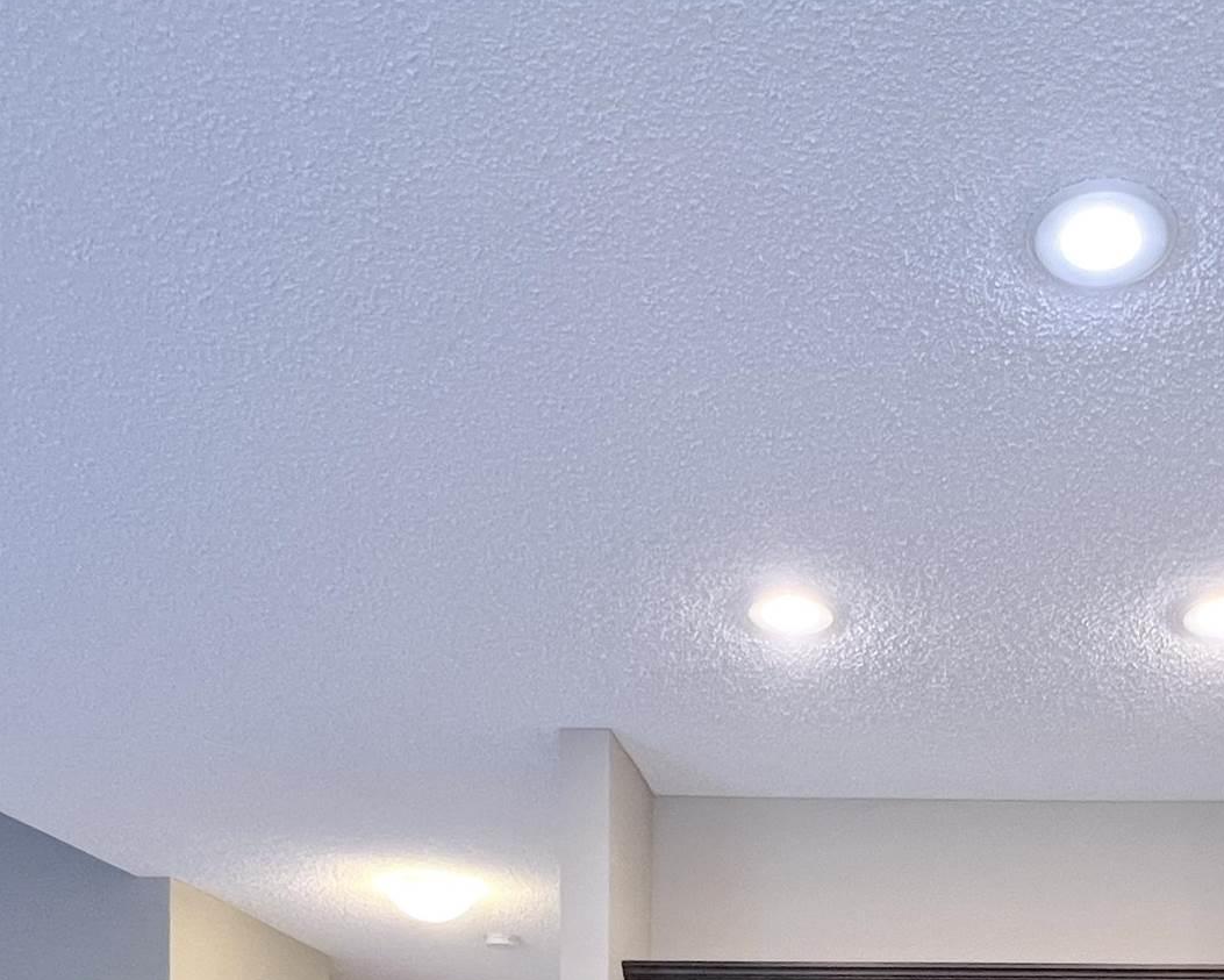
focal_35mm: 37
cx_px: 985
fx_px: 1341
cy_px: 1292
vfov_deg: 30.8
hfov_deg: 46.4
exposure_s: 1/60
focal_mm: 1.57
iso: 160
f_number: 1.8
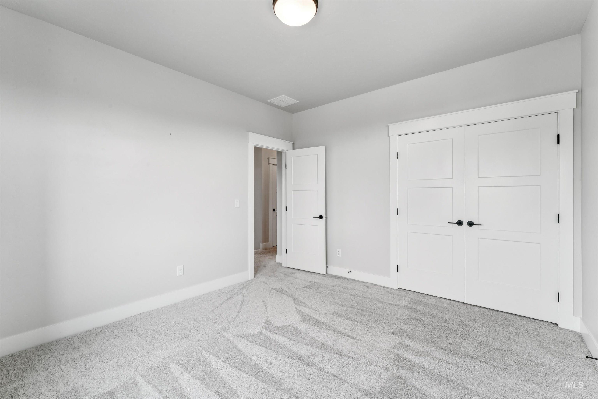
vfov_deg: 75.9
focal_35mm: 15
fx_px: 256
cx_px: 299
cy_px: 200
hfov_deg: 98.9
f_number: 13
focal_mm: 15.4
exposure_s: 1/30
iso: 400
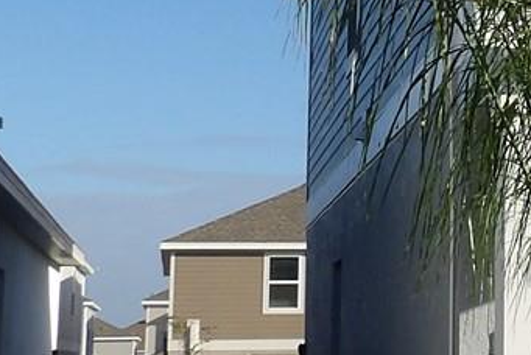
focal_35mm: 117
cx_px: 765
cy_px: 47
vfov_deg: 11.7
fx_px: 1727
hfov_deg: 16.2
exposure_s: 1/546
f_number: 4.6
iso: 100
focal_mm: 4.3
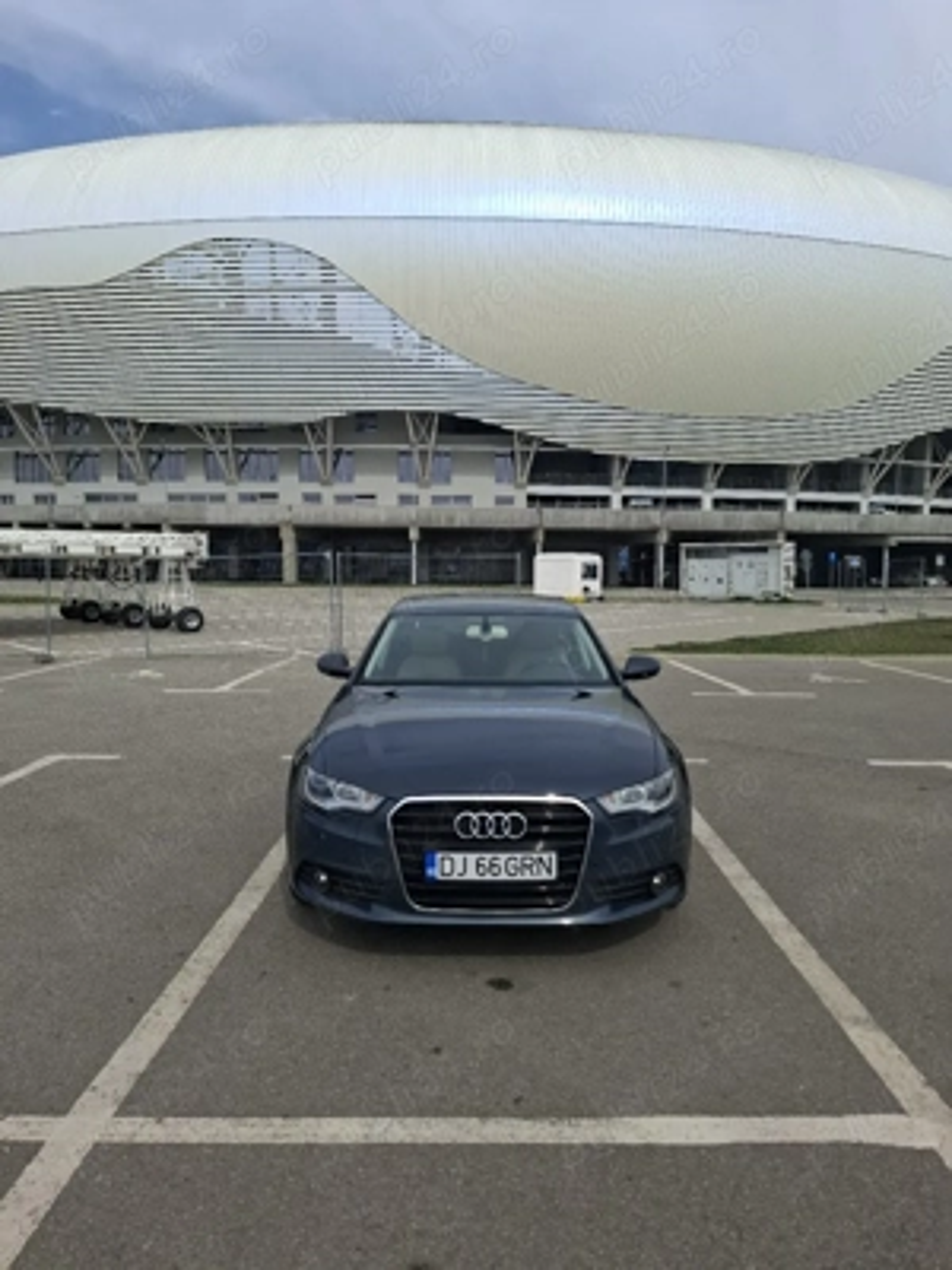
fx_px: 843
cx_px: 476
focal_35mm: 23
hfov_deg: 58.9
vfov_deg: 73.9
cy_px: 635
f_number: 1.8
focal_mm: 5.54
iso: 50
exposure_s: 1/2000
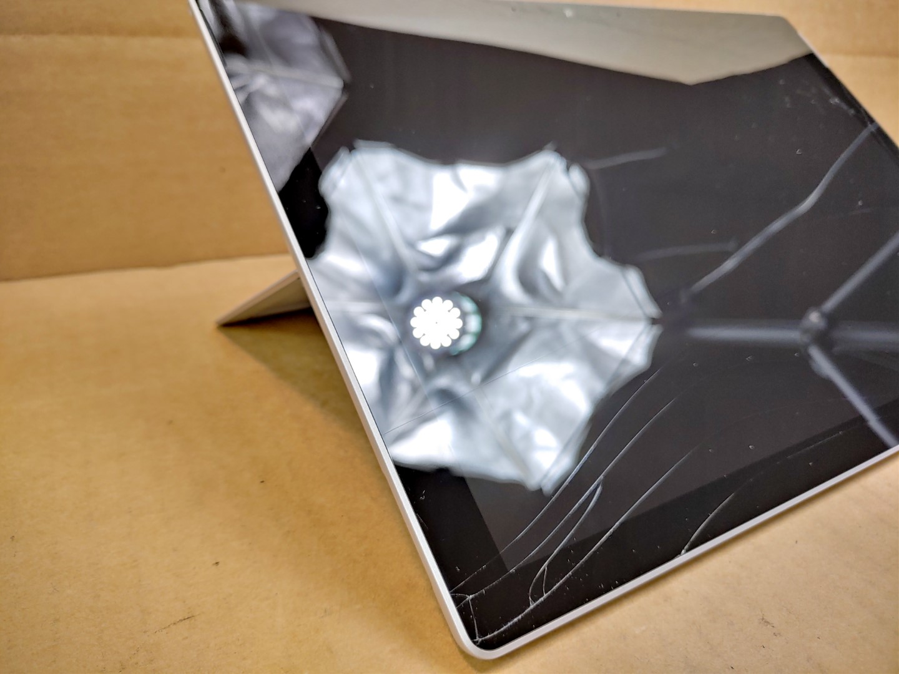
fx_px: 675
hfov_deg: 67.3
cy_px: 337
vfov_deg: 53.1
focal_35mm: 26
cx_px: 450
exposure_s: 1/120
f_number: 1.8
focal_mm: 4.36
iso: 50
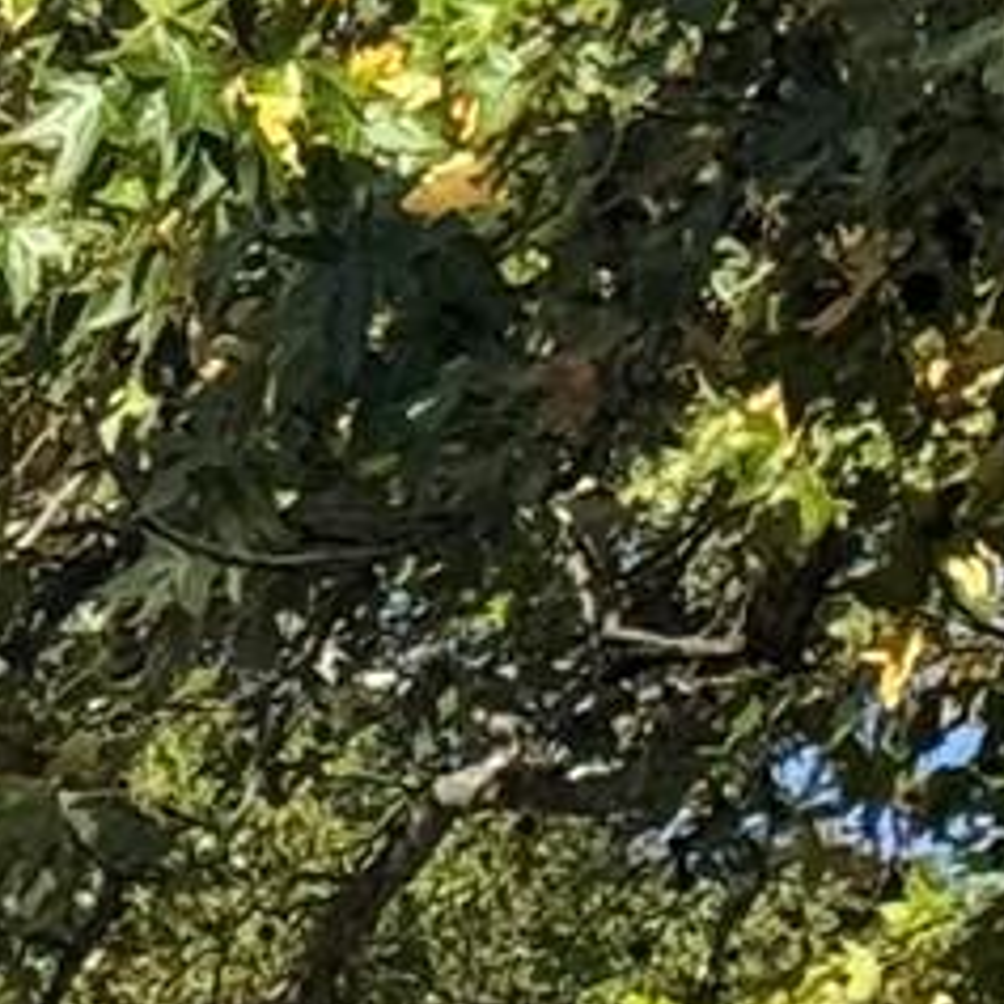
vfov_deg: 4.6
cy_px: 2872
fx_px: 12043
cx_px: -1593
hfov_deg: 4.6
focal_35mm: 367
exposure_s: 1/4329
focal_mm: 6.76
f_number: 1.78
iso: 80
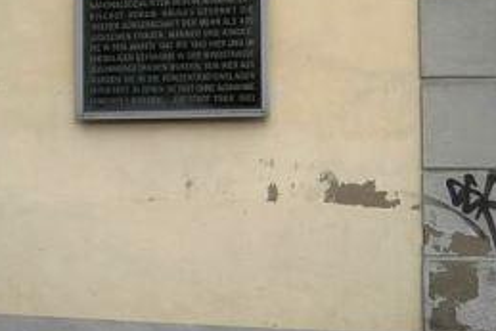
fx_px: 868
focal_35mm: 63
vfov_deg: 21.5
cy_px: 113
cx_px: 130
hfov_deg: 31.4
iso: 50
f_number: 5.6
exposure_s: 1/140
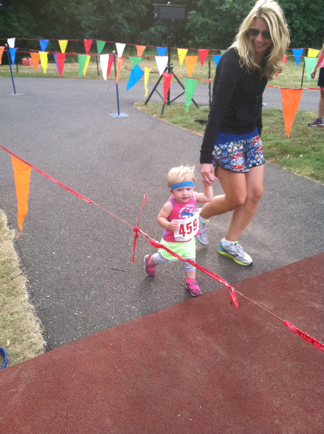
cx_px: 162
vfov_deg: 52.7
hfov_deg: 40.6
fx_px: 438
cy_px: 217
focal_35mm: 35
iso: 80
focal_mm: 3.85
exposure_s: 1/160
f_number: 2.8
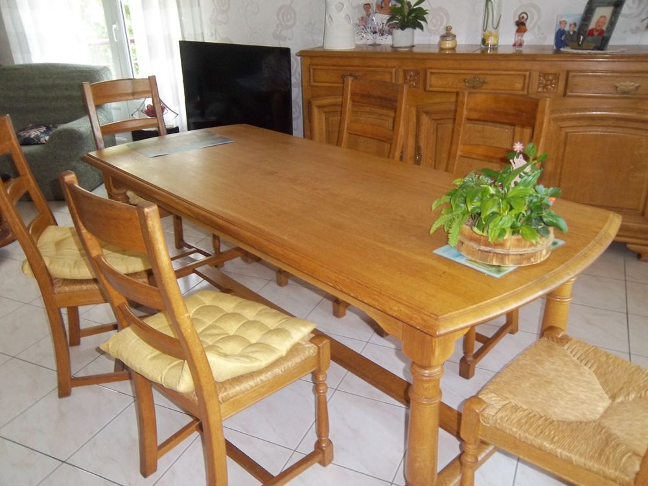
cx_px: 324
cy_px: 243
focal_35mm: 28
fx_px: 524
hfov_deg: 63.4
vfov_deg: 49.7
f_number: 3.5
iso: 160
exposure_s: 1/30
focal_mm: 5.05
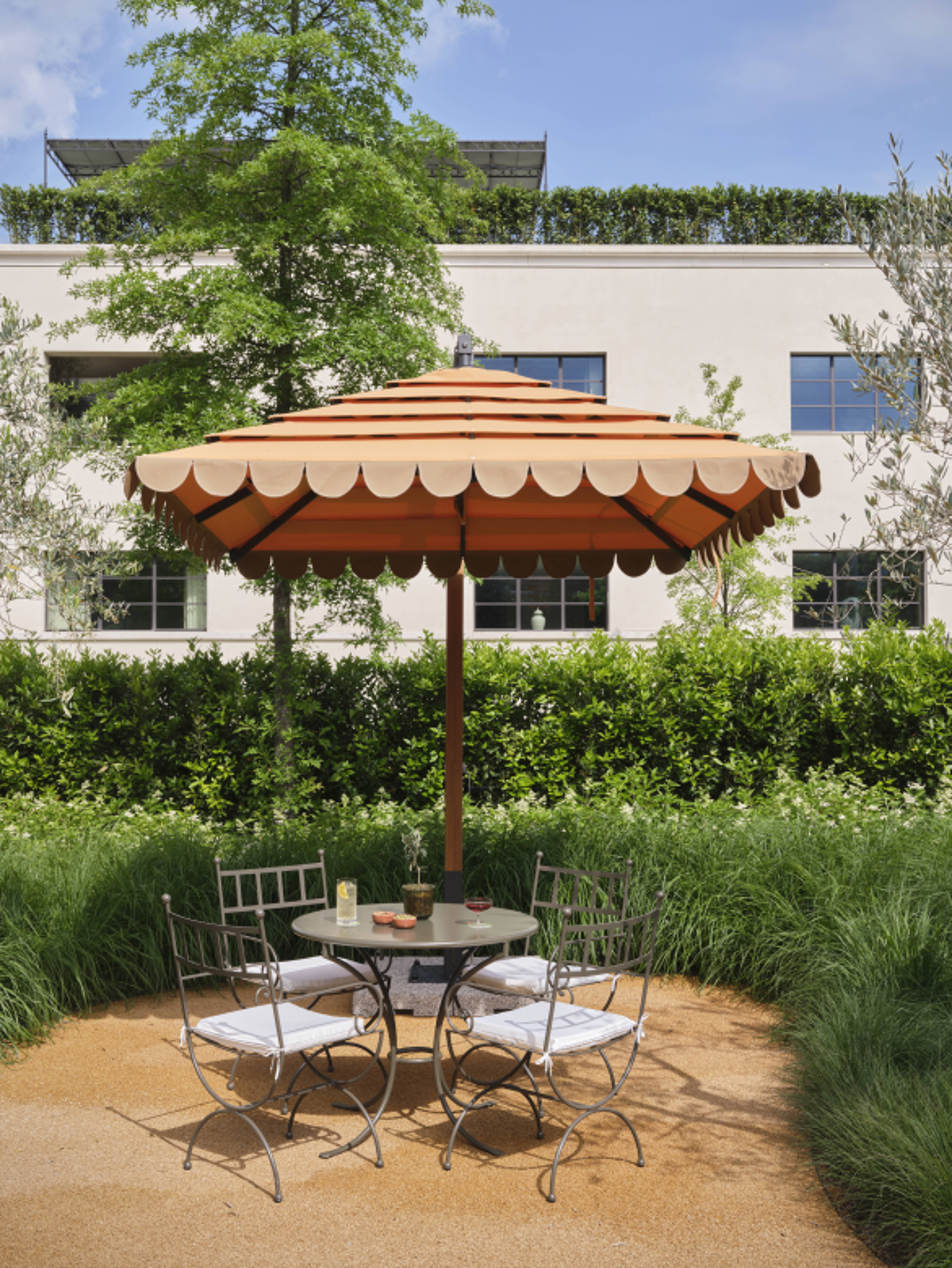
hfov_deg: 36.8
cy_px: 648
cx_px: 475
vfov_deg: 47.8
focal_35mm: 39
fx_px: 1429
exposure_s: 1/160
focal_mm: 48.2
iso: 400
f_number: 16
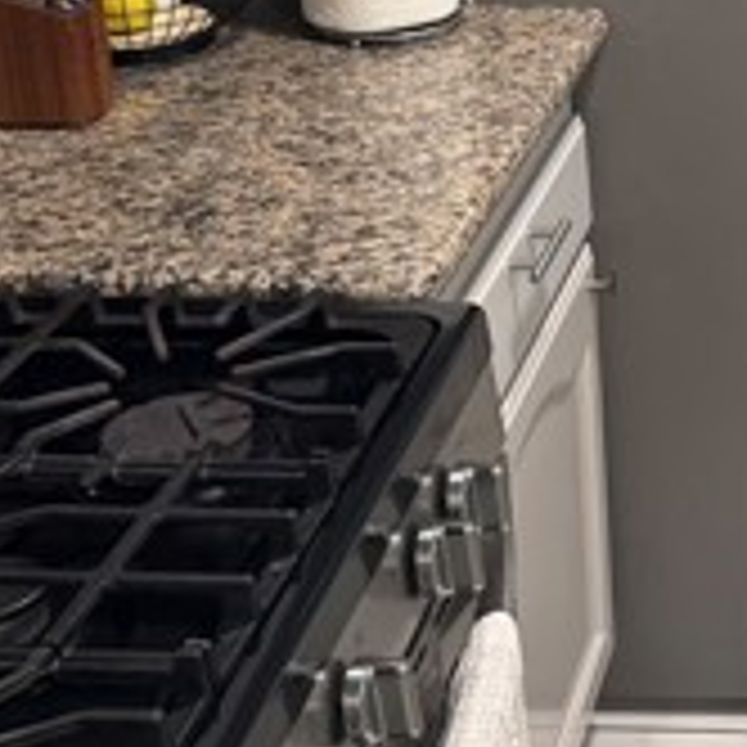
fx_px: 2002
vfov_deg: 20.8
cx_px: 922
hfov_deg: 19.7
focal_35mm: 82
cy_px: 117
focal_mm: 6.76
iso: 200
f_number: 1.78
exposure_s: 1/59
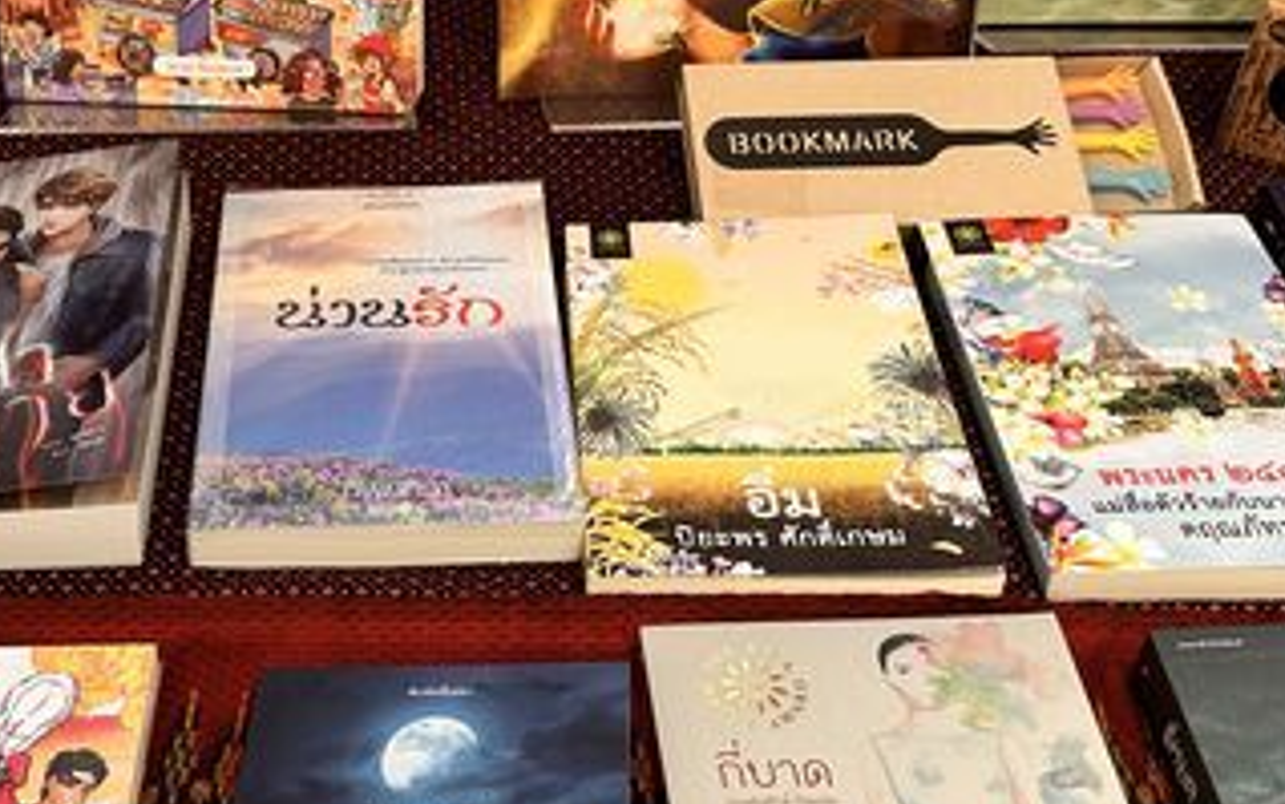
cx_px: 444
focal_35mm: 48
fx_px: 1682
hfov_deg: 41.4
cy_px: 343
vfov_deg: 26.9
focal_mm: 6.86
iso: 160
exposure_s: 1/120
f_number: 1.78
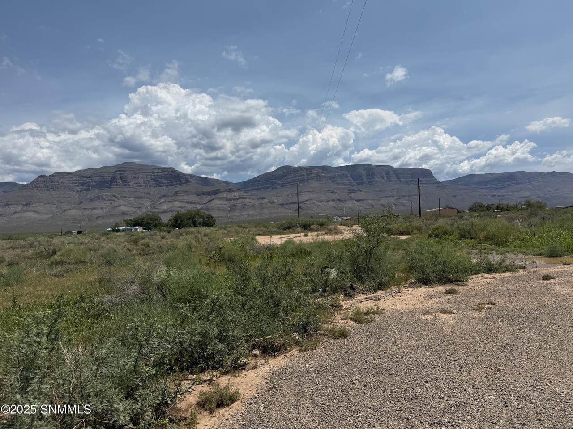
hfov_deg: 71.6
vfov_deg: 56.8
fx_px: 397
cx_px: 286
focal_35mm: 24
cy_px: 214
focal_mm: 6.76
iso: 80
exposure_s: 1/10309
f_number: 1.78
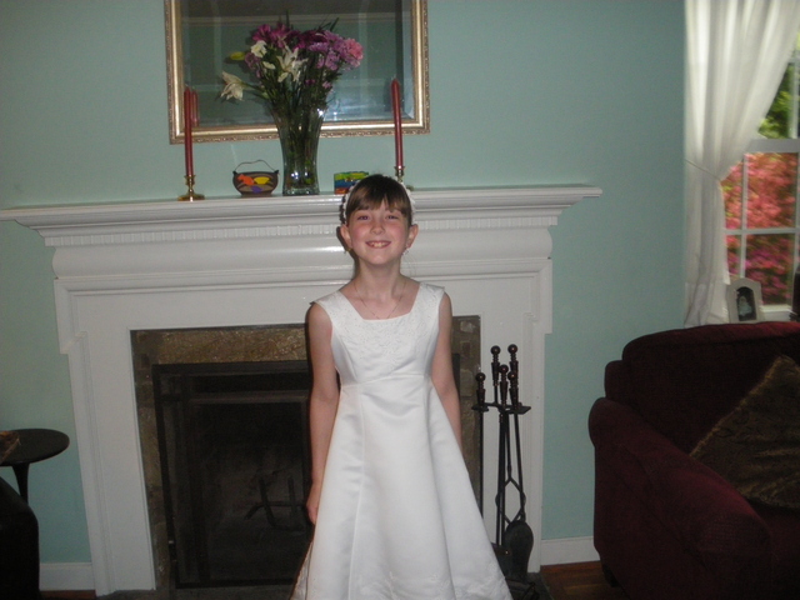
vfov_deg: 39.7
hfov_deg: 51.4
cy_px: 300
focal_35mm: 36
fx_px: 832
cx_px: 400
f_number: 3.5
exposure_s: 1/50
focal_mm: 6.3
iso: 400
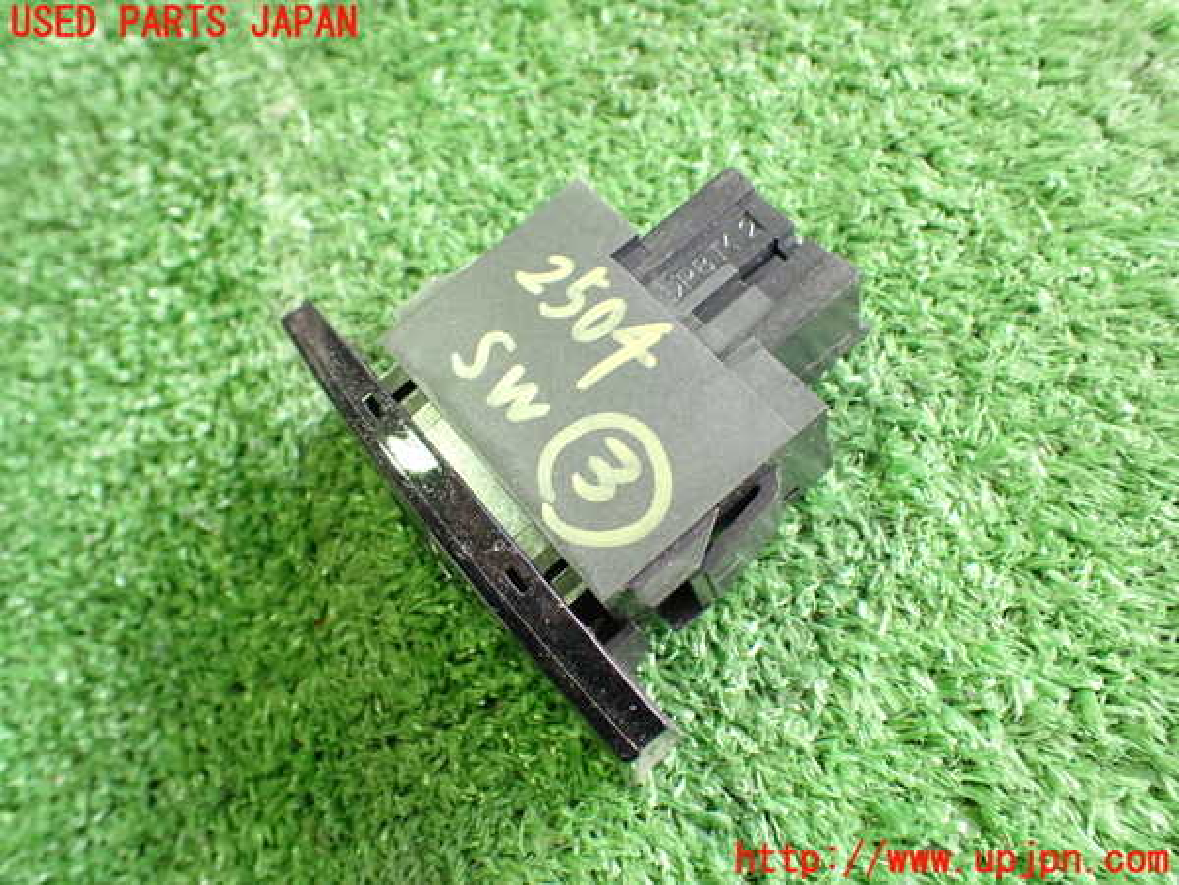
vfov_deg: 46.8
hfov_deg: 60.0
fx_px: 1022
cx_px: 590
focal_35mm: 30
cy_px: 442
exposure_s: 1/50
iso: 800
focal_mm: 5.4
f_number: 2.3
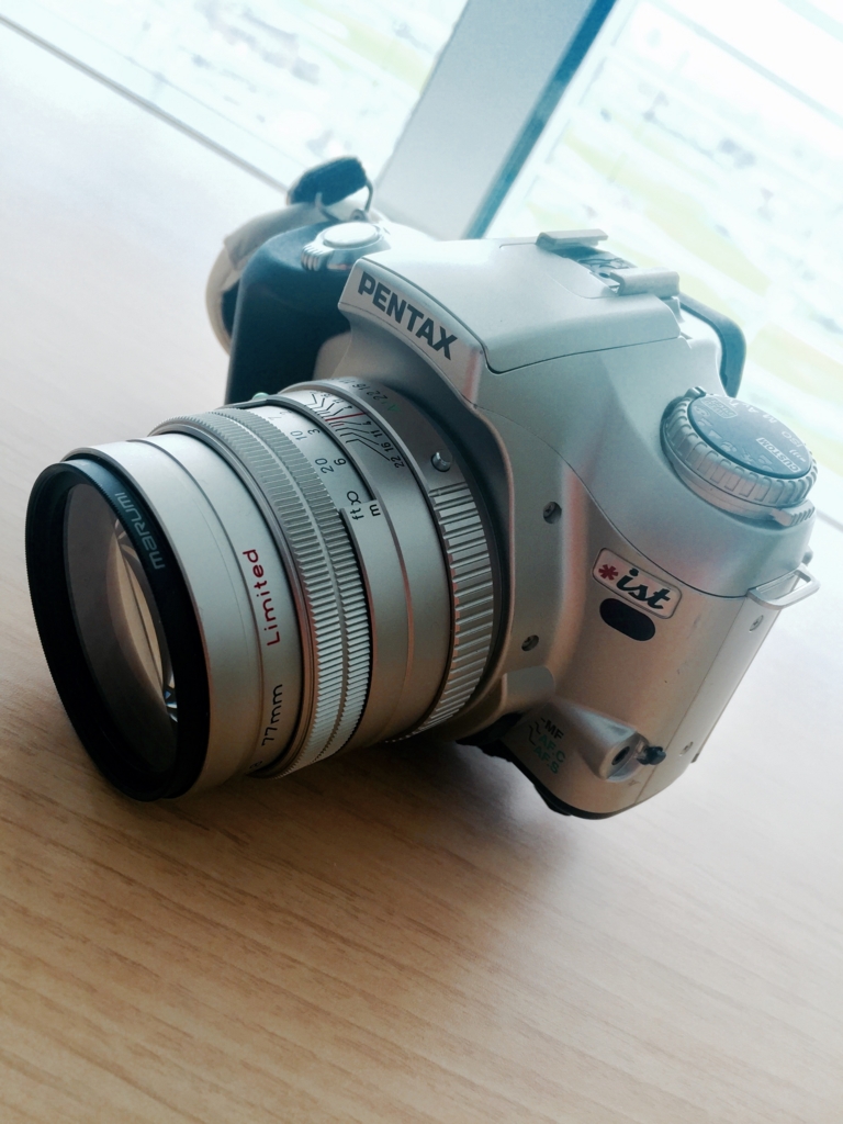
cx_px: 422
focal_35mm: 29
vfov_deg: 61.7
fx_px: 942
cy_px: 562
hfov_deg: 48.2
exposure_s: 1/60
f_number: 2.2
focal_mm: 4.15
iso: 40
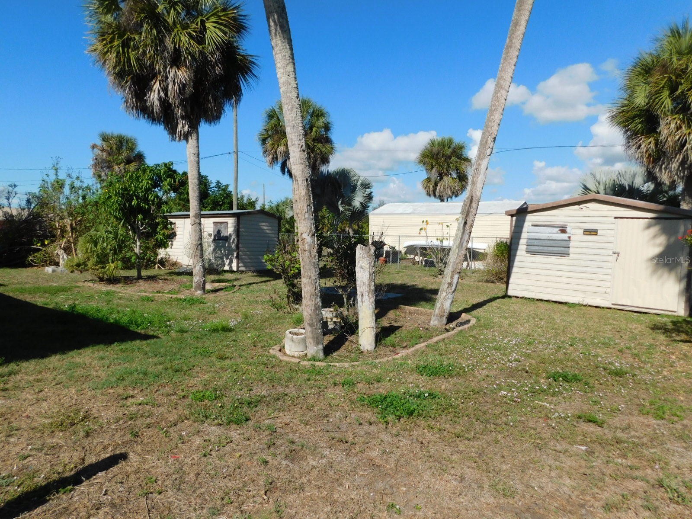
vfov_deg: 58.9
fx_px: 460
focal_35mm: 23
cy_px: 260
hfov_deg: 73.9
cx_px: 346
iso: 125
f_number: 6
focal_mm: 4
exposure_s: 1/640
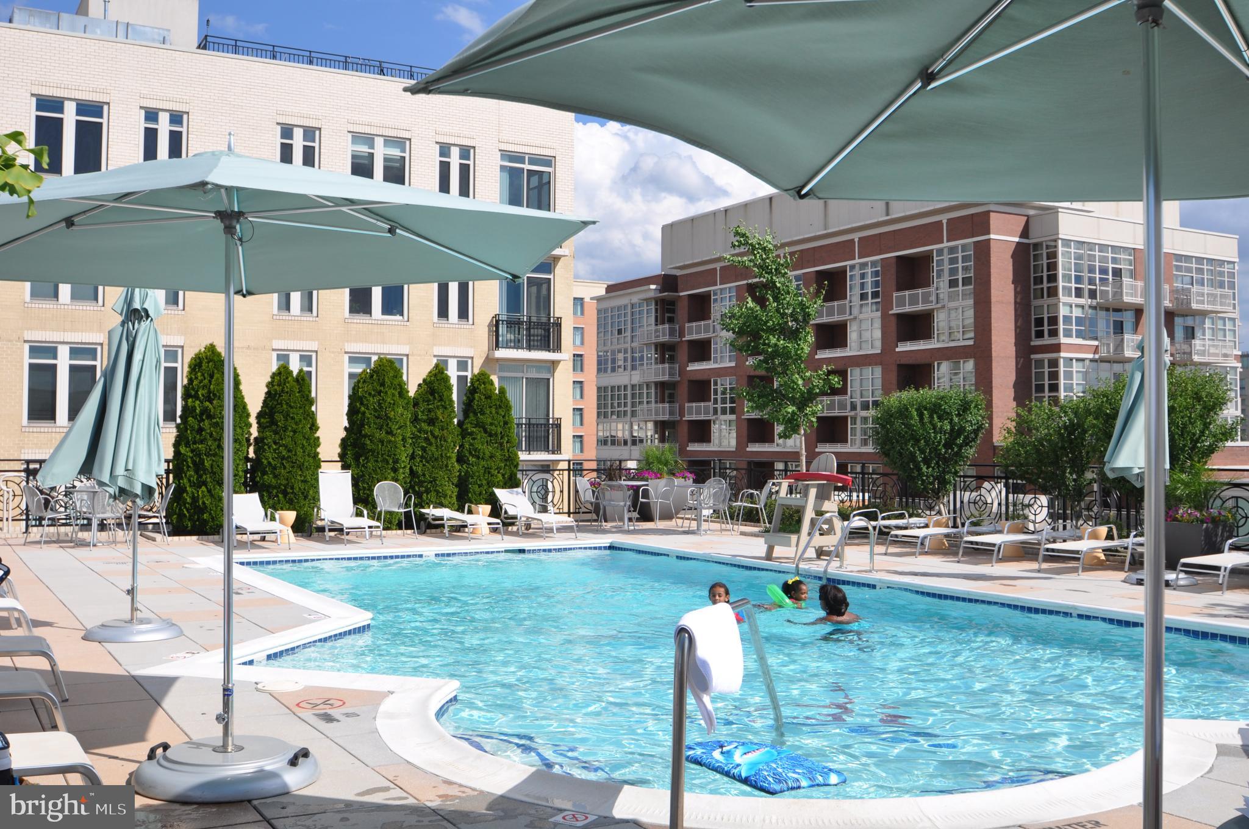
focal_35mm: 36
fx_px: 1247
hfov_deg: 53.2
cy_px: 414
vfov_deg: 36.8
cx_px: 624
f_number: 10
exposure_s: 1/400
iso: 200
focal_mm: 24
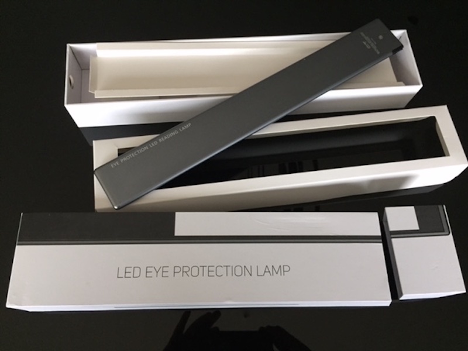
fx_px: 392
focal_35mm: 29
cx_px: 234
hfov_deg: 61.7
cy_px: 176
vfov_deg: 48.2
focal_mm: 4.15
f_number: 2.2
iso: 160
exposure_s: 1/30
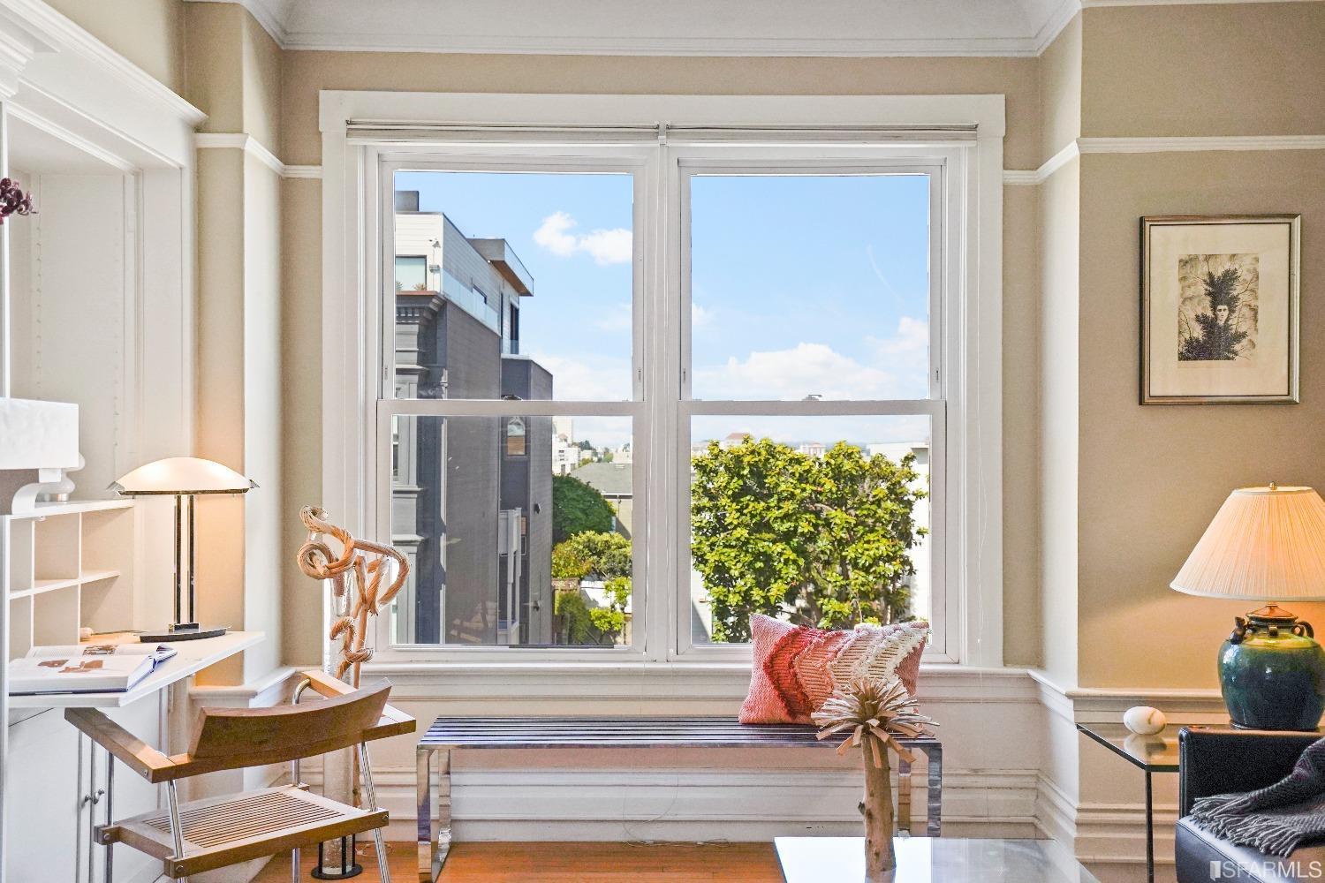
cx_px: 662
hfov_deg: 54.4
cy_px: 442
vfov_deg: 37.9
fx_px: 1288
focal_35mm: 35
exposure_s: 1/640
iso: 1250
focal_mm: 35
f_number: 5.6
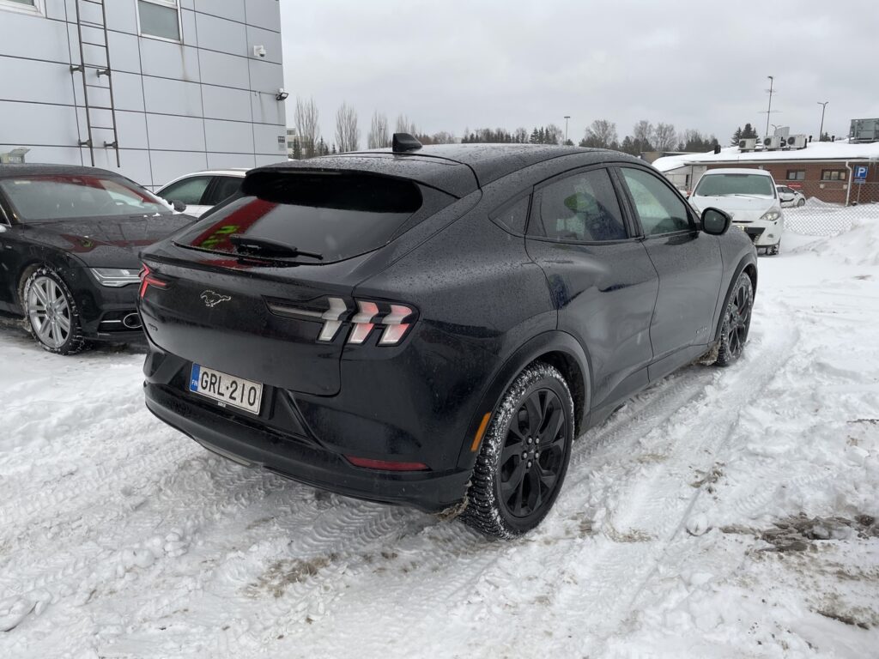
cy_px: 330
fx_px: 660
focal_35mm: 26
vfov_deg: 53.1
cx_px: 440
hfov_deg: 67.3
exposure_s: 1/150
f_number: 1.6
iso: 32
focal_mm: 4.2
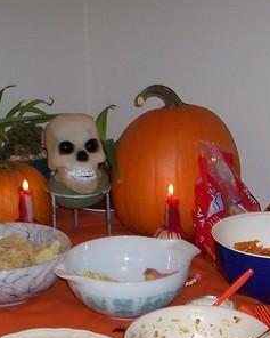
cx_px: 101
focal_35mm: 78
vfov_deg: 24.3
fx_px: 779
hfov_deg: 19.6
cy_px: 232
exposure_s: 1/60
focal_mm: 5.6
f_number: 2.8
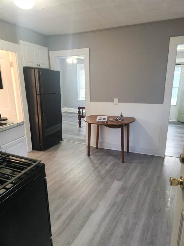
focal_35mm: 23
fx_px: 163
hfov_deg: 58.9
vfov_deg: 73.9
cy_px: 123
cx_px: 92
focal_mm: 5.4
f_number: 1.8
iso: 200
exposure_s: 1/60
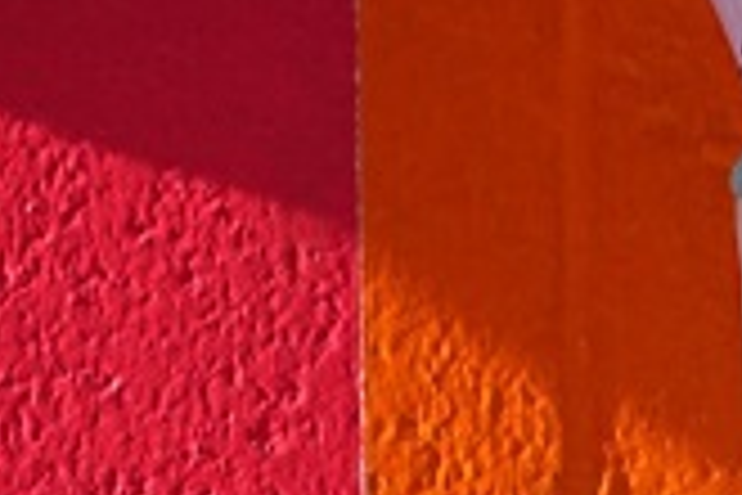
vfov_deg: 4.0
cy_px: -108
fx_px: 6987
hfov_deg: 6.0
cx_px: 1354
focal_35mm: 339
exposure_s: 1/80
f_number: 3.5
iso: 125
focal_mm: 25.7
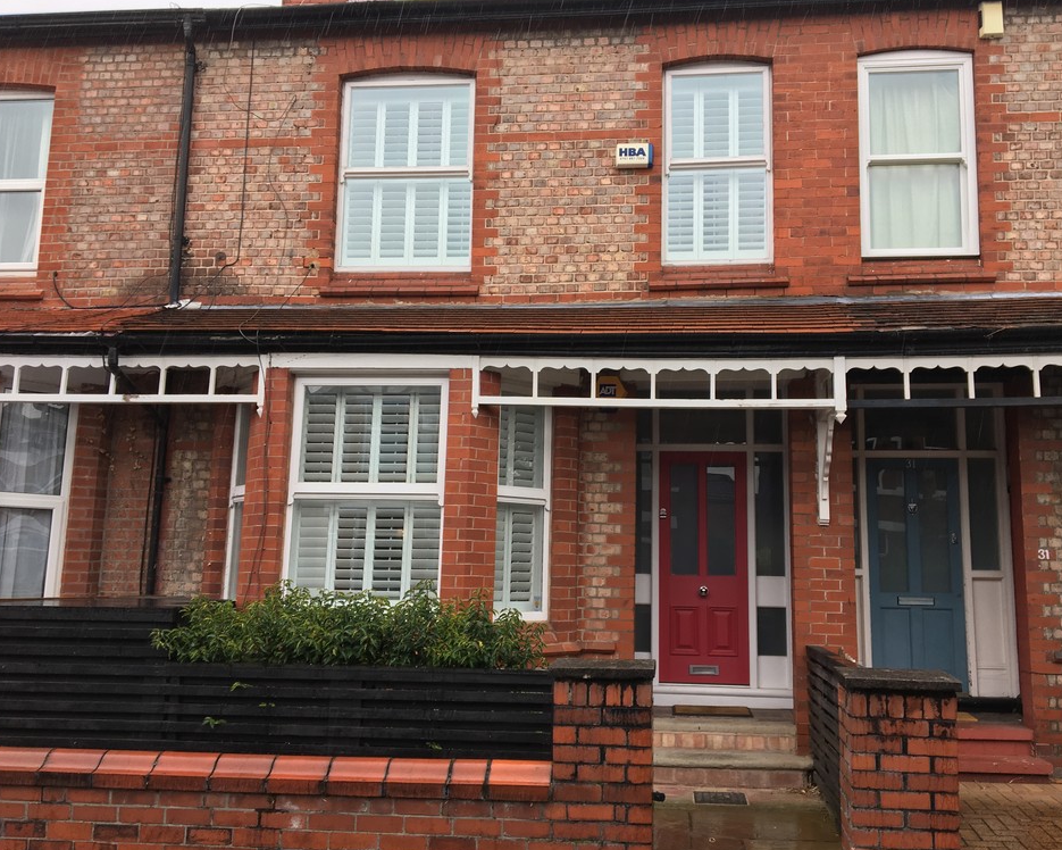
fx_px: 974
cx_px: 566
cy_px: 419
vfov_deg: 47.1
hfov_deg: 57.1
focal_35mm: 31
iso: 25
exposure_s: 1/107
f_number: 2.2
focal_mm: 4.15
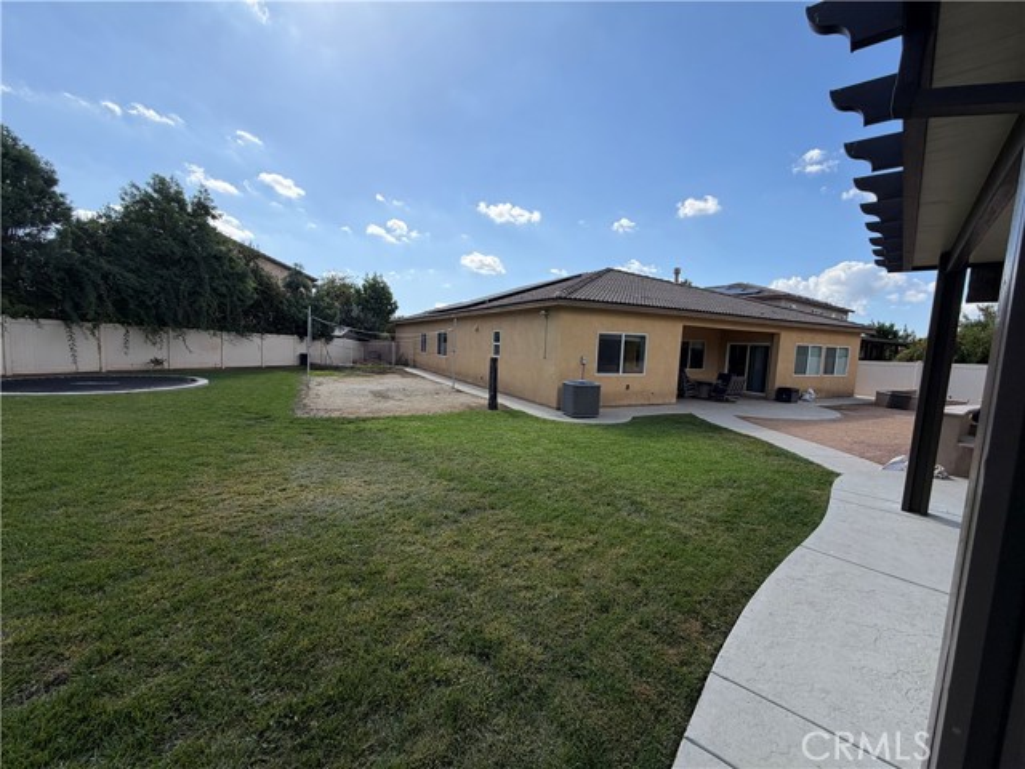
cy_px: 384
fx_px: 415
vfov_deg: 85.7
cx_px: 512
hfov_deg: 102.1
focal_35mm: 14
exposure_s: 1/830
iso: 20
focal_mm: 2.22
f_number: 2.2
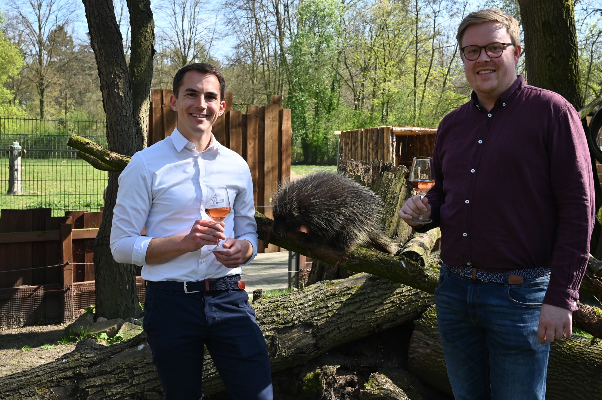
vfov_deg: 31.8
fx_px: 702
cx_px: 301
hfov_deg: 46.4
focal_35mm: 42
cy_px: 200
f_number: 9
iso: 1000
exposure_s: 1/640
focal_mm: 42
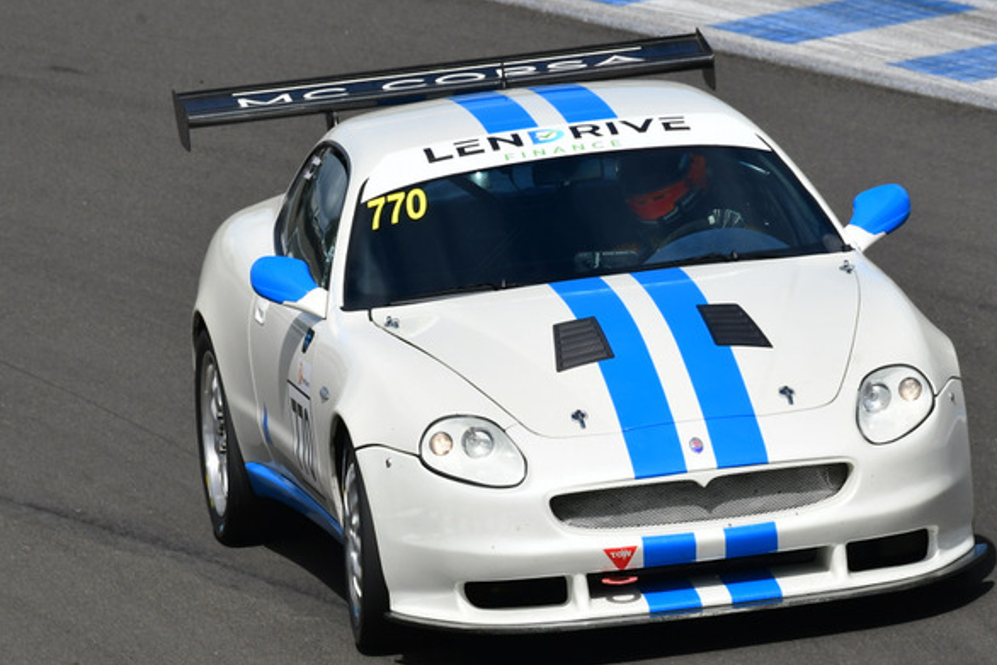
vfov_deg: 1.6
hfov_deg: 2.4
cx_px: 504
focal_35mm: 860
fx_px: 23822
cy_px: 384
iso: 320
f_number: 13
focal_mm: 420
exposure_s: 1/640
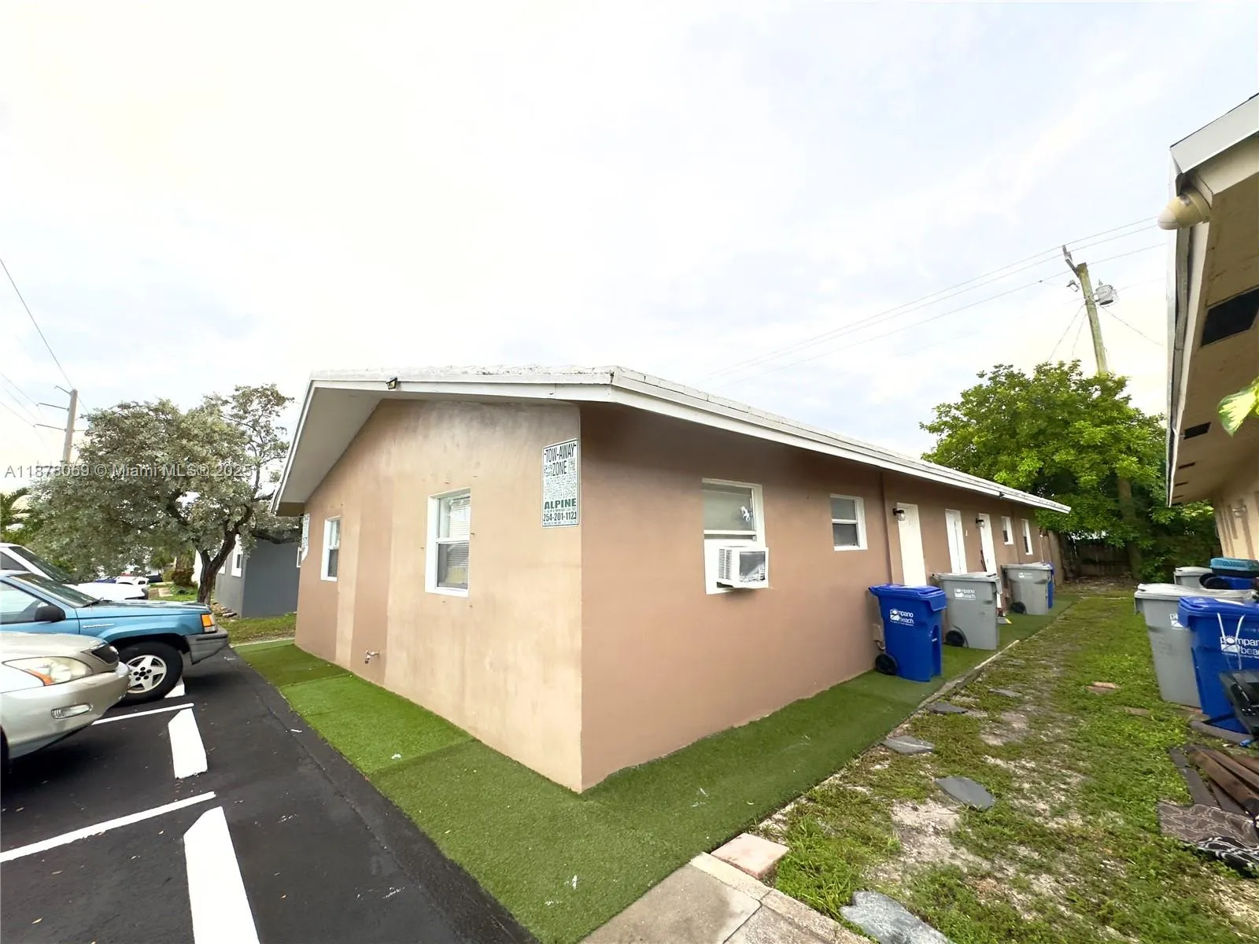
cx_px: 630
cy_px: 472
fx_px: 509
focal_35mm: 14
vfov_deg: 85.7
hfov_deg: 102.1
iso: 40
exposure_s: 1/162
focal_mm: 2.22
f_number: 2.2
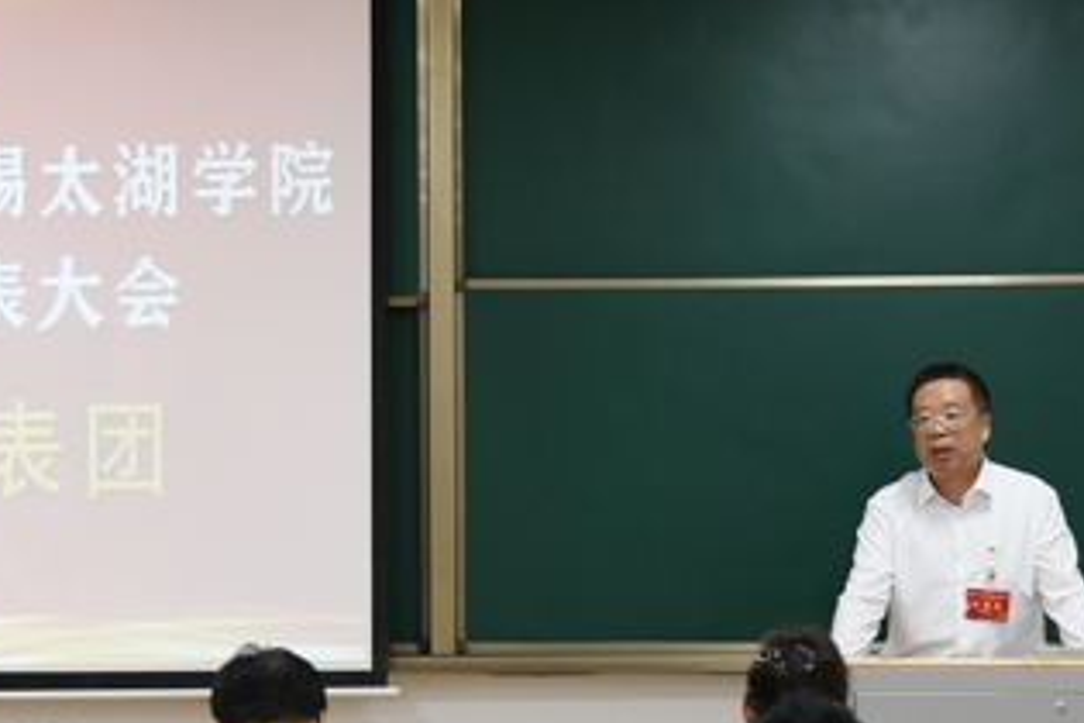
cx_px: 403
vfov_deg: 10.2
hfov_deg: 15.3
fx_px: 4035
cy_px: 384
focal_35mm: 134
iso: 1250
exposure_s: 1/125
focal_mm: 62
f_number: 4
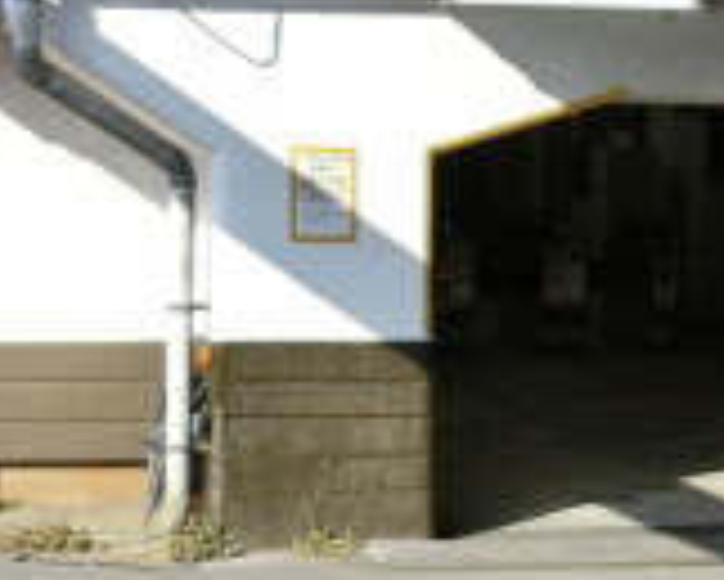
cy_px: 346
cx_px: 715
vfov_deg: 11.7
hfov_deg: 14.4
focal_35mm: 132
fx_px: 2830
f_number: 3.9
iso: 80
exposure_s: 1/400
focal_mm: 6
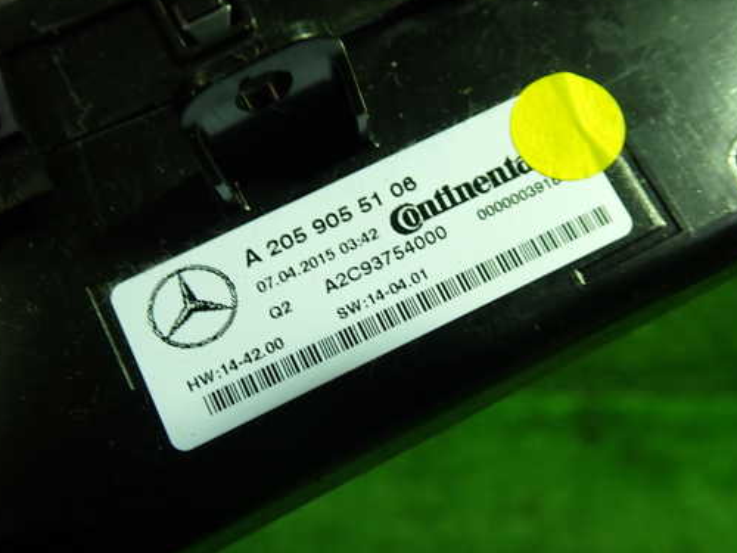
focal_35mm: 36
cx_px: 373
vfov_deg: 39.7
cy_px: 286
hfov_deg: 51.4
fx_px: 766
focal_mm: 5.4
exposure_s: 1/50
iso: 200
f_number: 2.3
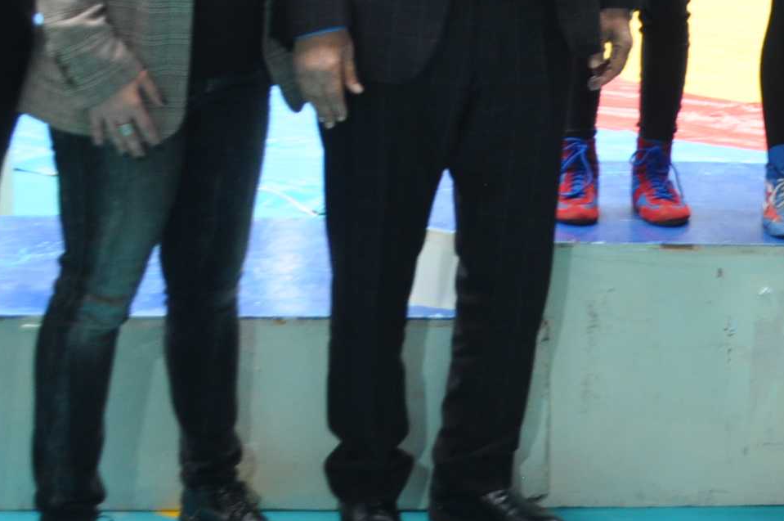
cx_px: 953
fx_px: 2299
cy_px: 29
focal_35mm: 106
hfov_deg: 18.3
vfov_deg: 12.8
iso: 400
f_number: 5
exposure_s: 1/25
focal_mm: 21
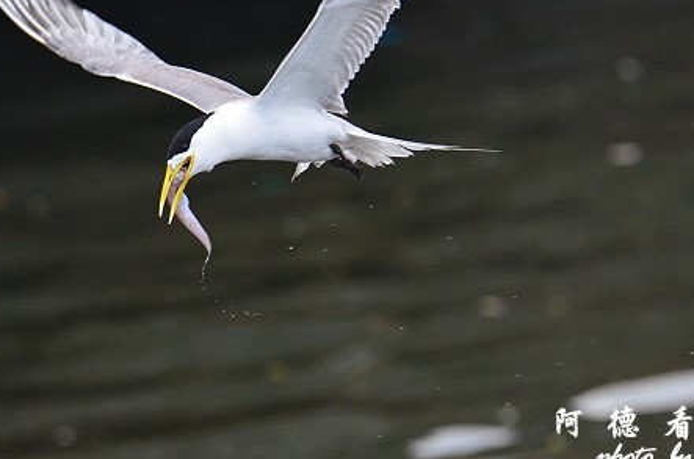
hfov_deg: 2.3
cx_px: 327
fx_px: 17518
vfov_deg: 1.5
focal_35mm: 911
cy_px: 166
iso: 2000
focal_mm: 420
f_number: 6
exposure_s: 1/1000
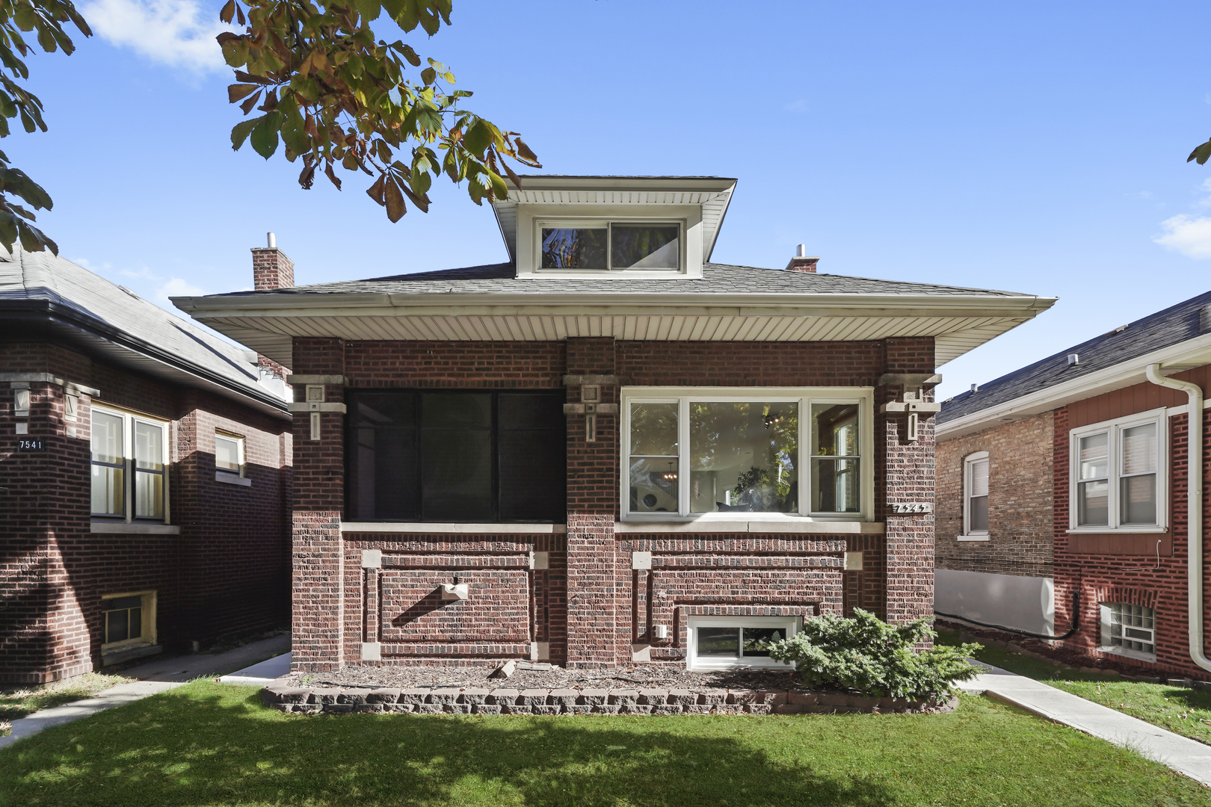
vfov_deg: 73.7
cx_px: 606
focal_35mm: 16
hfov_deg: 96.7
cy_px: 404
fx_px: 538
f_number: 14
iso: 100
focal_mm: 16
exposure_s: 1/30
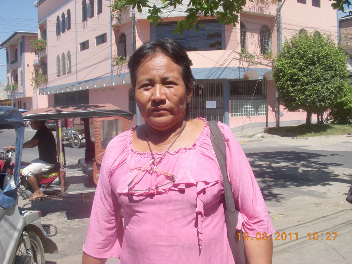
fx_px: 386
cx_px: 176
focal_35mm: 38
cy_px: 132
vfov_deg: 37.7
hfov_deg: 49.0
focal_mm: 6.3
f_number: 6.6
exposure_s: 1/320
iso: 100
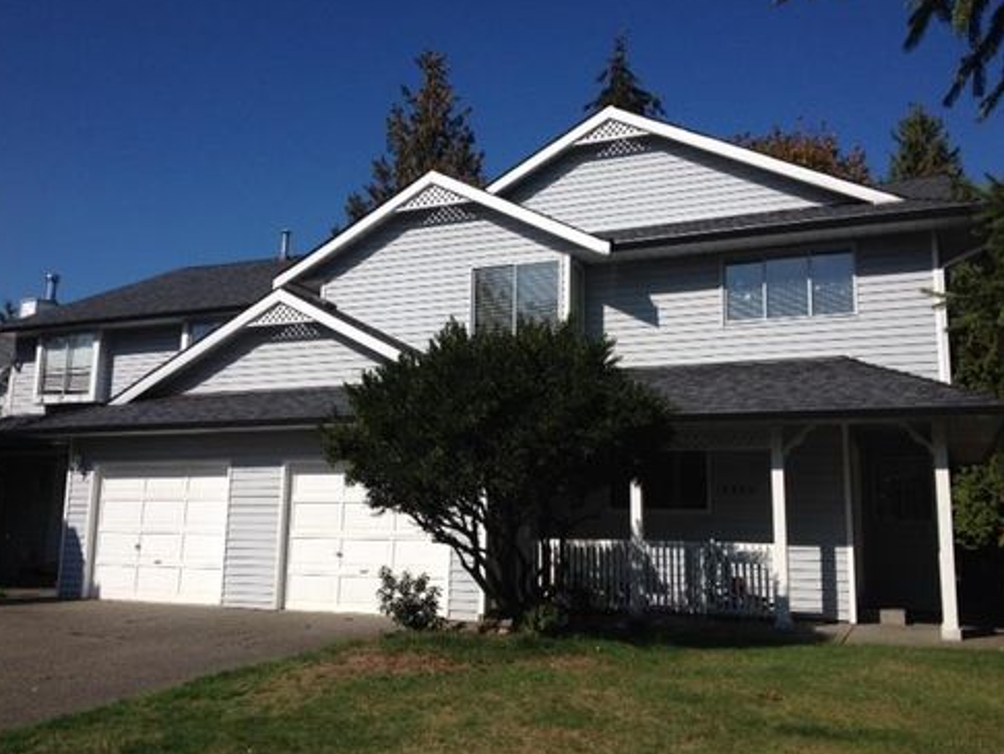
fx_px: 1045
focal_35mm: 36
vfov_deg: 39.7
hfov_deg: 51.3
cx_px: 490
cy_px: 373
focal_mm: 4.28
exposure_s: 1/3247
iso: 50
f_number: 2.4
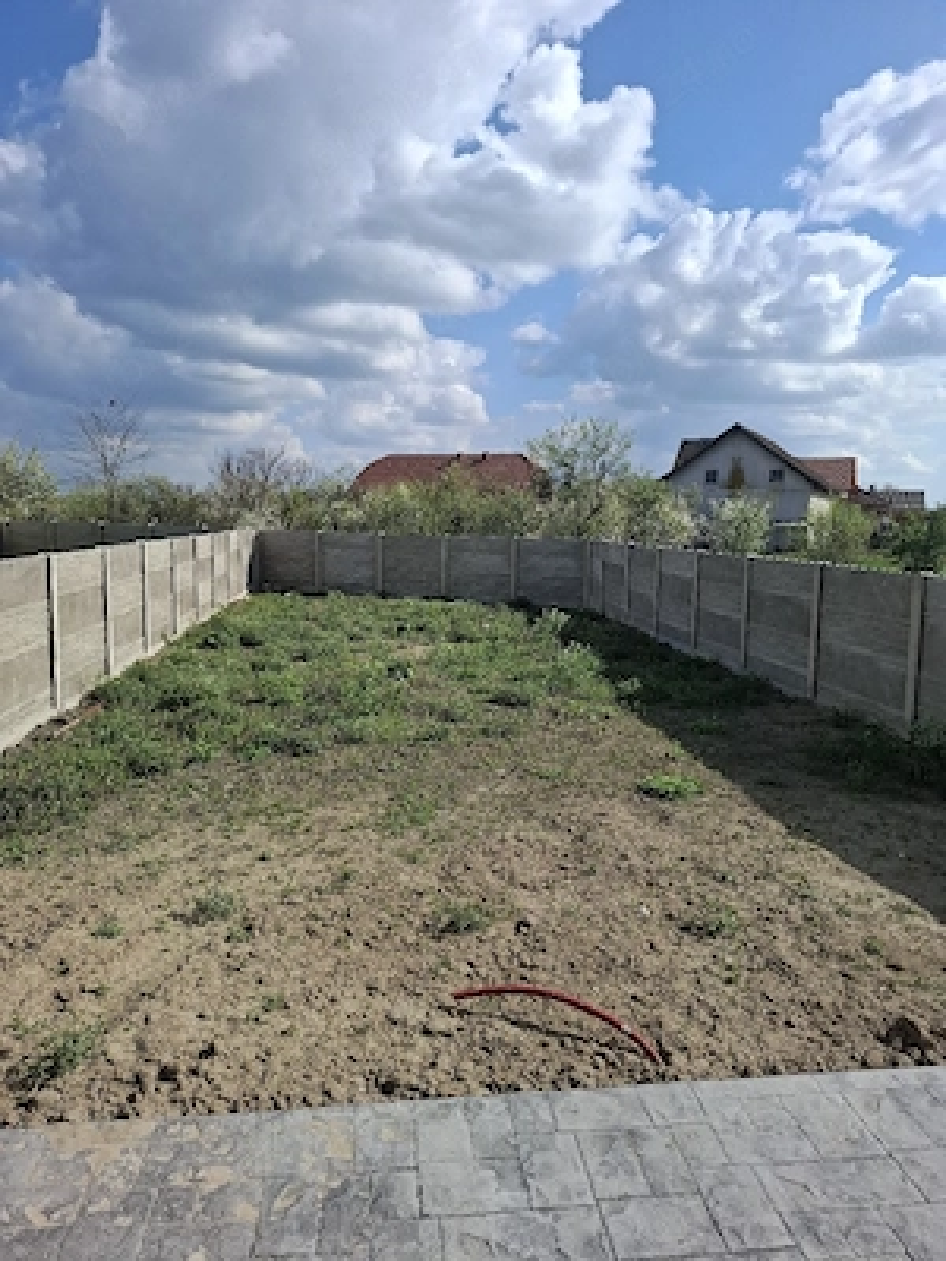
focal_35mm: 23
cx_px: 473
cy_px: 630
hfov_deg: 58.9
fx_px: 838
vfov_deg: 73.9
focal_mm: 5.54
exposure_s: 1/2500
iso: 50
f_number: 1.8
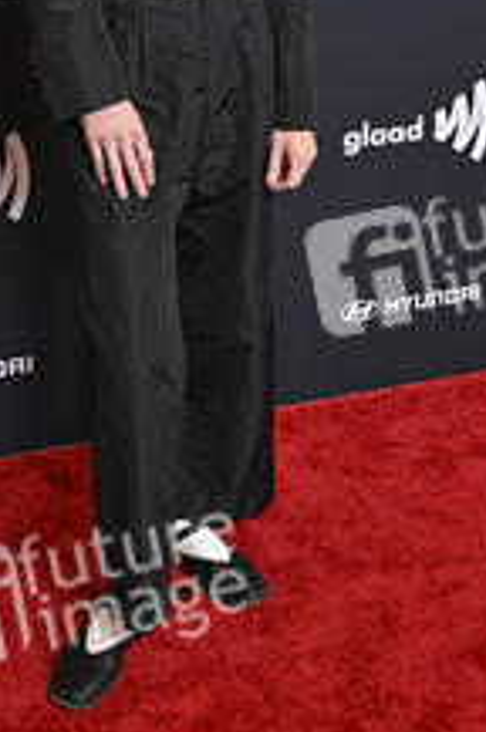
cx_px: 172
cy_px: 88
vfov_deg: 27.2
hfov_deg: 18.8
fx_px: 1463
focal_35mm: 72
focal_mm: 39
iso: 4000
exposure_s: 1/250
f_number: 5.6
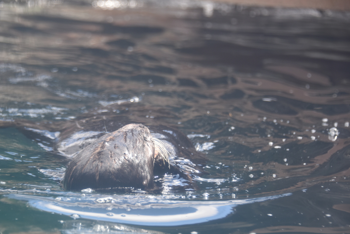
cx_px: 124
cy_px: 149
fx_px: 1459
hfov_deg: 13.7
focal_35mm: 150
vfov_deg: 9.2
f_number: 5.3
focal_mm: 112
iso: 400
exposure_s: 1/250
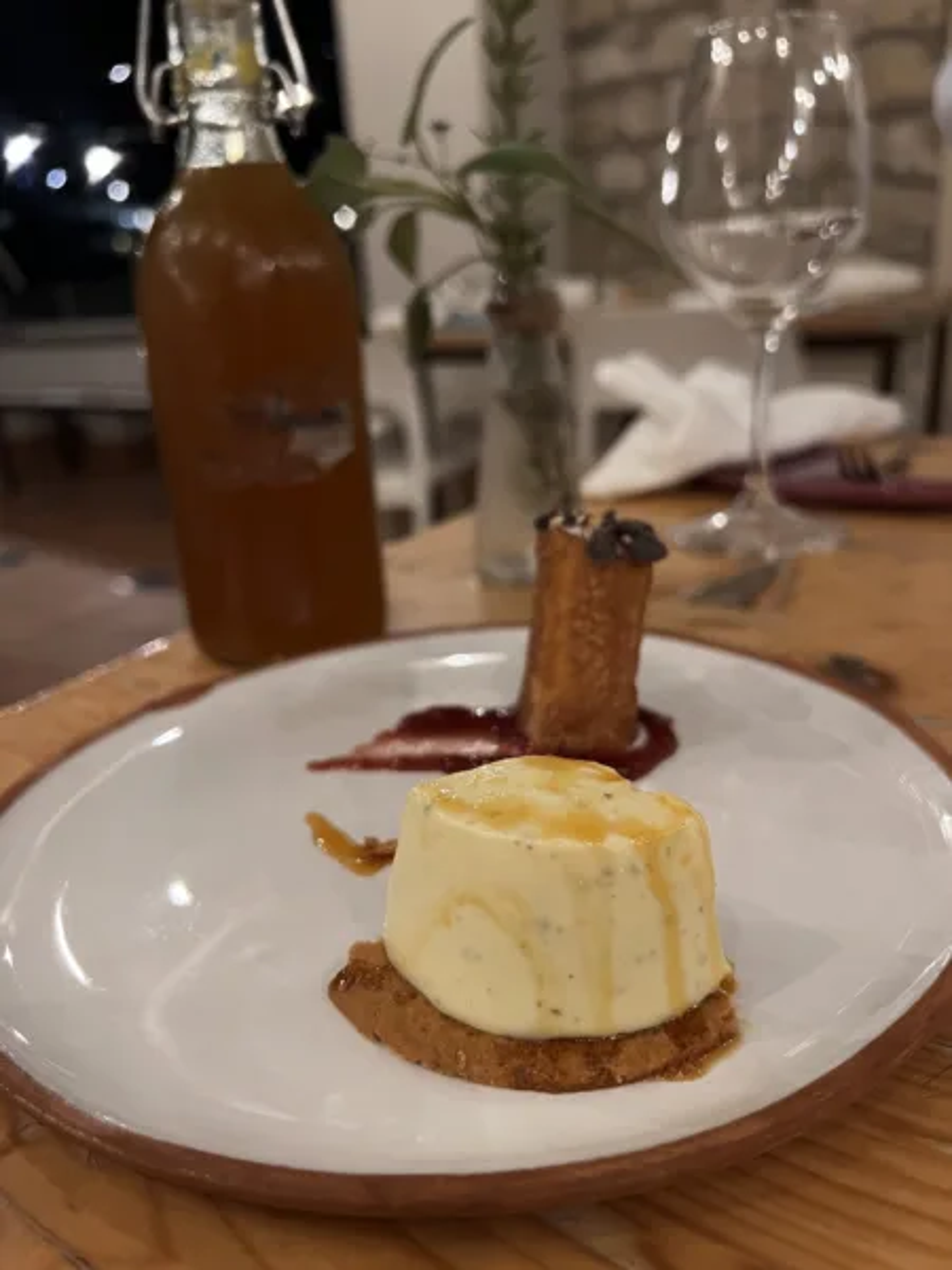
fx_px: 953
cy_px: 635
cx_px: 476
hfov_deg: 53.1
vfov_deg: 67.3
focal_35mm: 26
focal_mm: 5.7
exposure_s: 1/33
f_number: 1.5
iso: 400
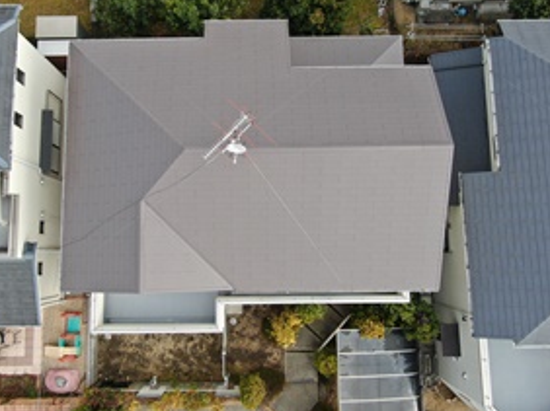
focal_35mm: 36
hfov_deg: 51.3
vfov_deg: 39.4
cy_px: 162
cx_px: 242
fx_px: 572
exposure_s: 1/320
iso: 100
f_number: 3
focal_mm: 5
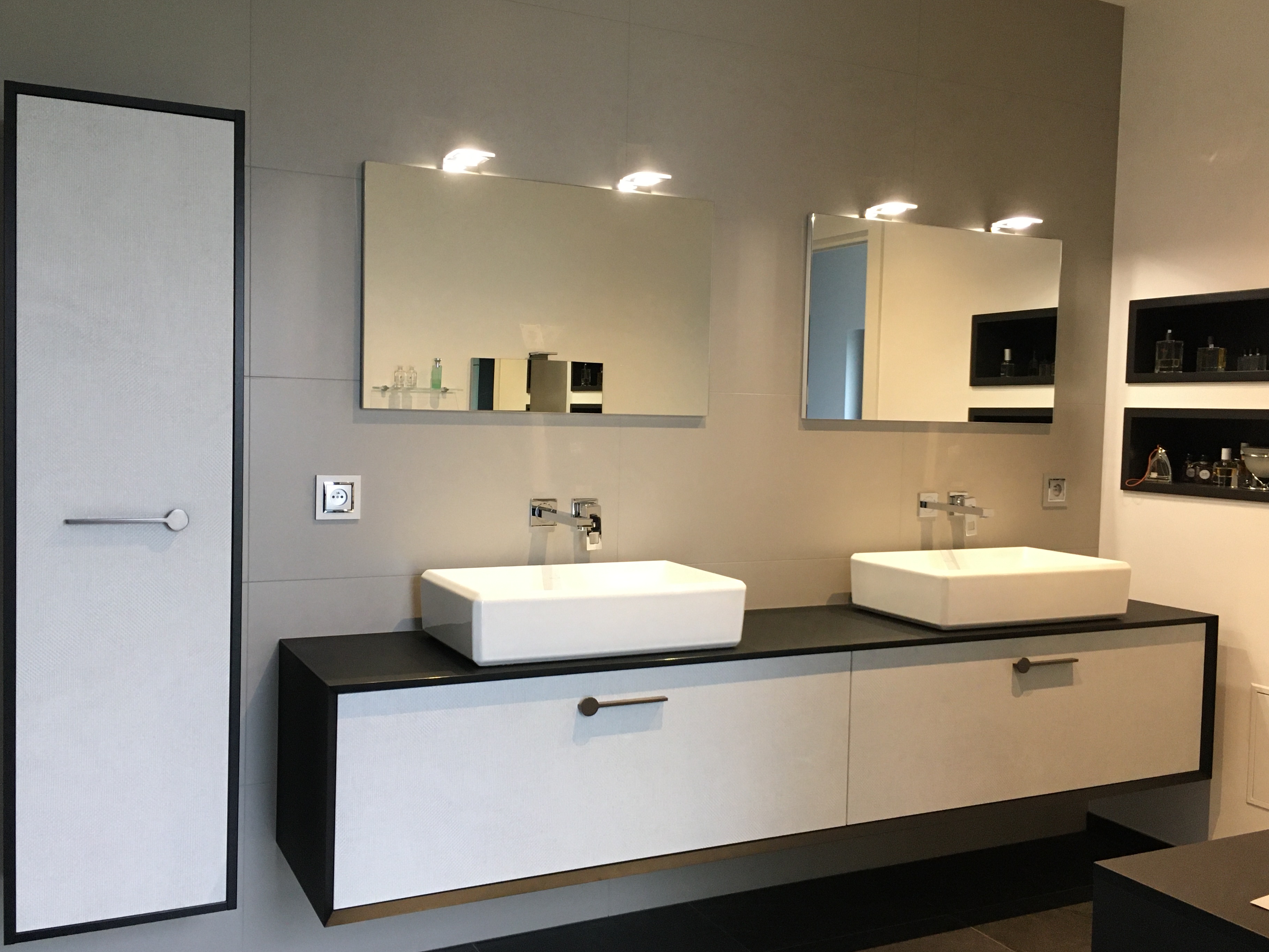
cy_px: 469
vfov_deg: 44.2
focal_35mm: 32
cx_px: 624
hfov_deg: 56.8
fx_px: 1173
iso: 125
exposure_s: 1/30
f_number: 2.2
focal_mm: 4.15
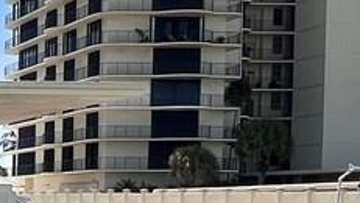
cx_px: -348
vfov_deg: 12.1
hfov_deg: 16.7
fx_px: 936
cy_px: 248
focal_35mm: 98
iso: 32
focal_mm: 1.57
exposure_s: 1/1597
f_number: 1.8
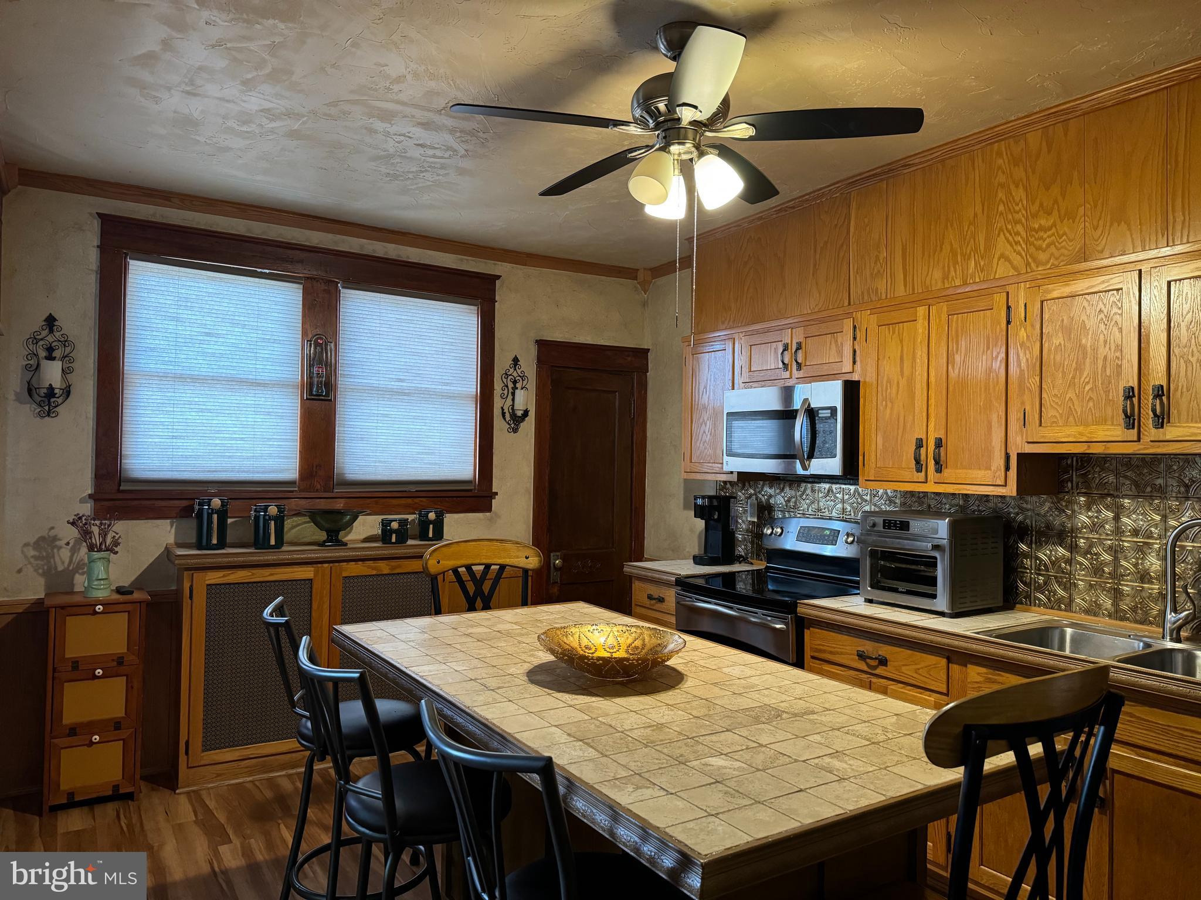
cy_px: 450
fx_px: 833
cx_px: 600
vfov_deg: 56.8
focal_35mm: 24
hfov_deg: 71.6
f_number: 1.78
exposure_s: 1/60
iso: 500
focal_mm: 6.76
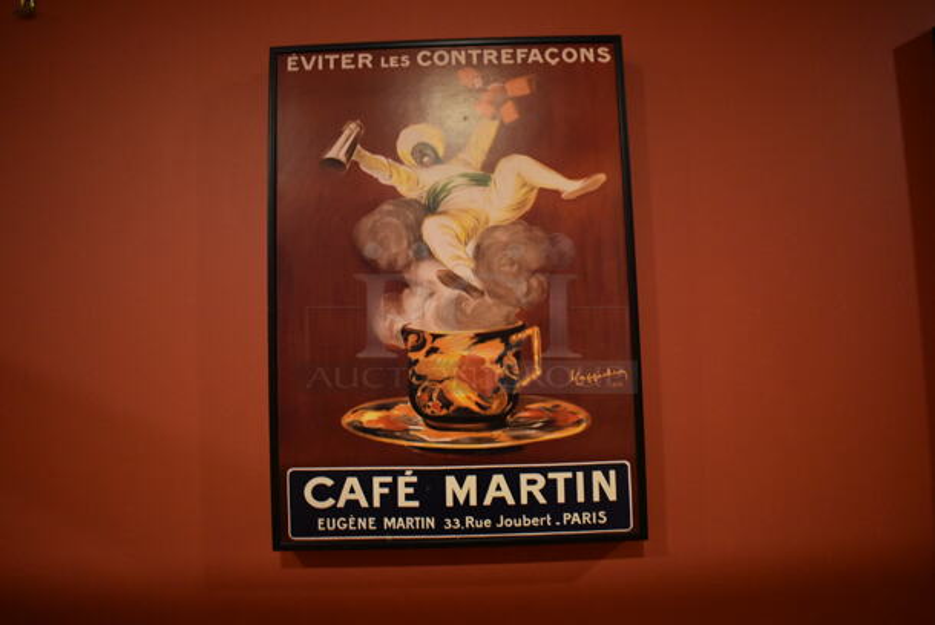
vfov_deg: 48.0
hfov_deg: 67.3
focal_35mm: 27
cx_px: 468
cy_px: 312
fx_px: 702
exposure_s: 1/125
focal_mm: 18
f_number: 3.5
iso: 3600
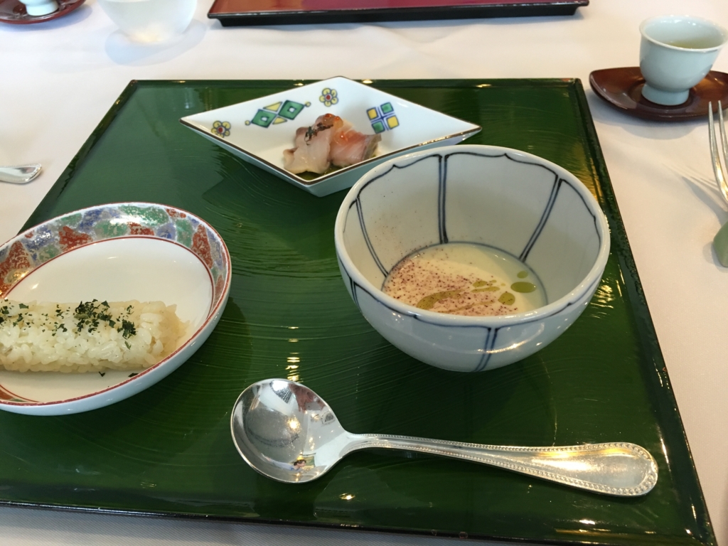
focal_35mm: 29
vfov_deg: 48.2
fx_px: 610
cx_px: 364
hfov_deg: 61.7
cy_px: 273
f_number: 2.2
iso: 125
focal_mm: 4.15
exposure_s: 1/30
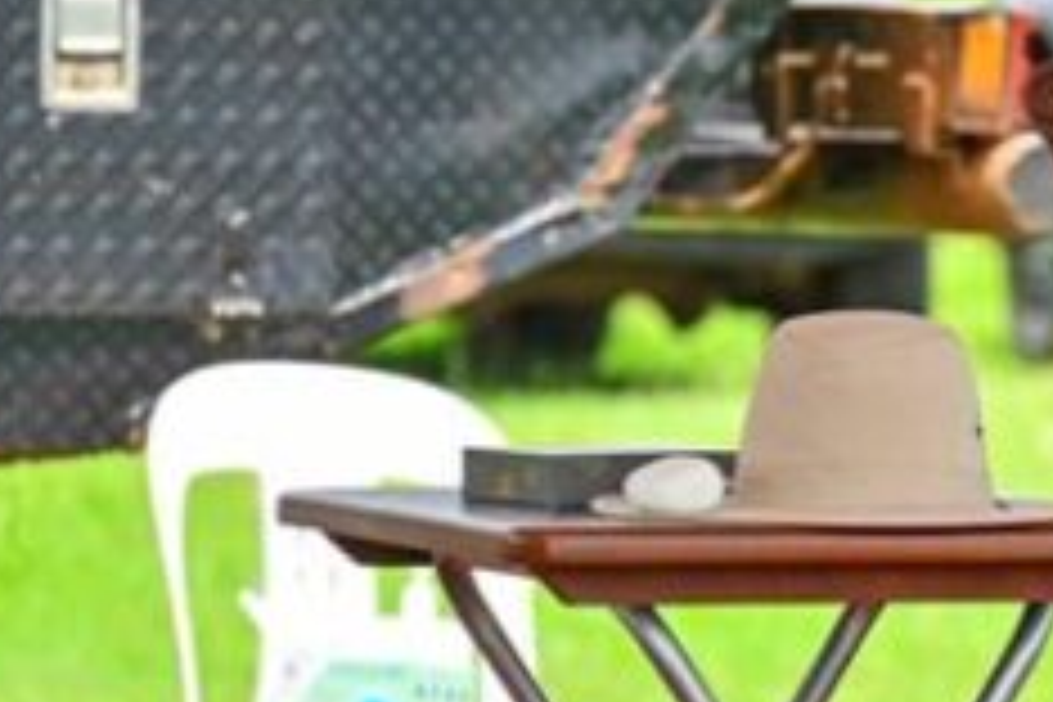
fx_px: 19186
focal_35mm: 656
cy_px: 612
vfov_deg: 2.1
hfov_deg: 3.1
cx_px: 1516
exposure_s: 1/800
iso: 720
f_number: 6.3
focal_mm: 200
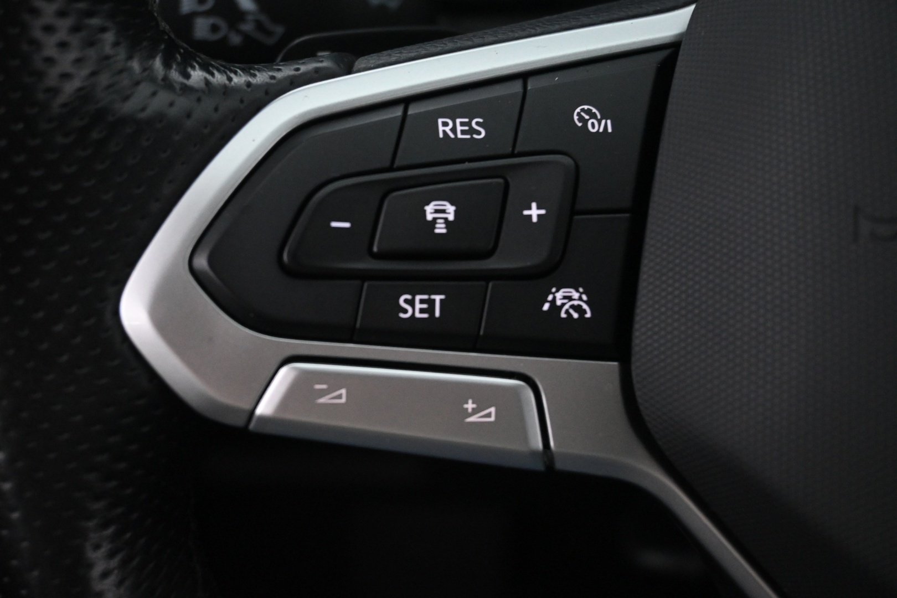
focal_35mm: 51
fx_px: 1271
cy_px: 299
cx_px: 448
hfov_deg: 38.9
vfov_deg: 26.5
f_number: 5
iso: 4500
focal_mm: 34
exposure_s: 1/50
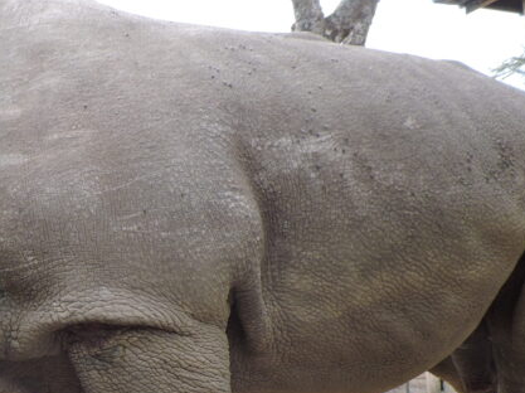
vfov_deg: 23.8
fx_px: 894
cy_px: 382
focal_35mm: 59
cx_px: 19
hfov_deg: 30.7
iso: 100
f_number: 3
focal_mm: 4.3
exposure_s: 1/125
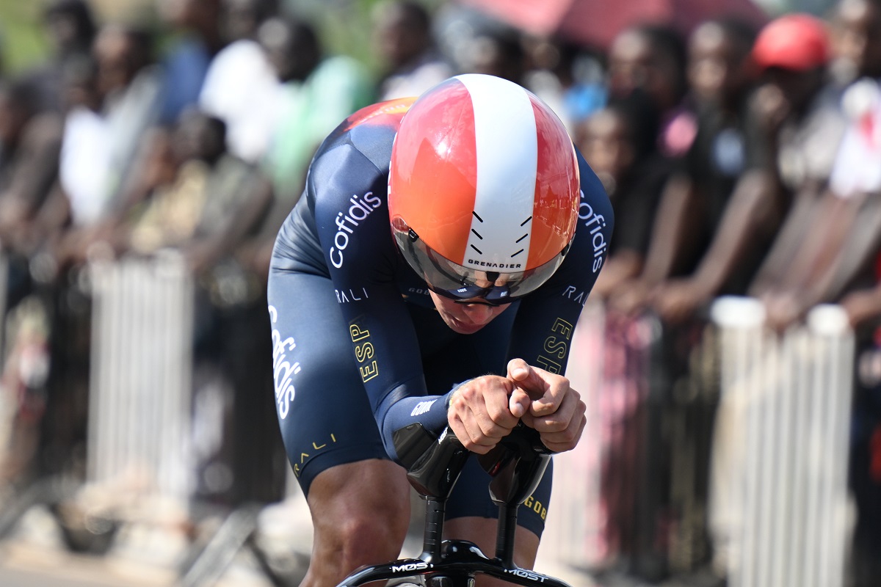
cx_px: 440
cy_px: 294
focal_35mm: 540
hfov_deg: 3.8
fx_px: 13214
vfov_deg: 2.5
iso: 400
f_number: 6.3
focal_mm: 360
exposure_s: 1/1000
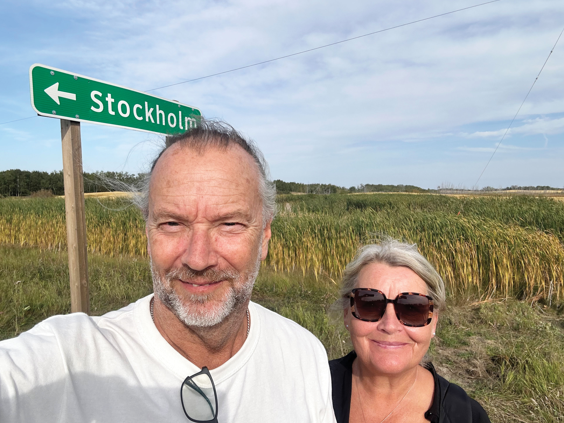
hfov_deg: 71.6
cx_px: 278
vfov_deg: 56.8
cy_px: 216
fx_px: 391
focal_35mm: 24
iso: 25
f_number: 1.9
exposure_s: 1/1284
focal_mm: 2.69
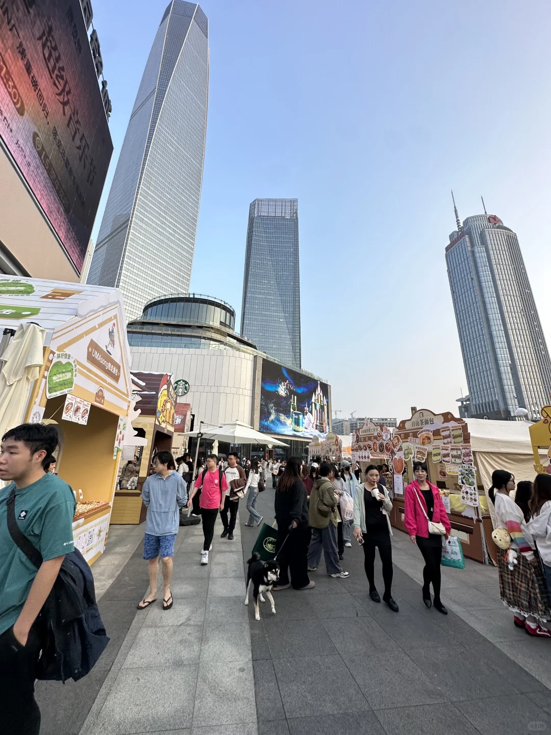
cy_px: 368
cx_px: 276
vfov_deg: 102.1
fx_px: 297
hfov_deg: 85.7
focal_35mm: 14
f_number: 2.2
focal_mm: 2.22
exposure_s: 1/489
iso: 50
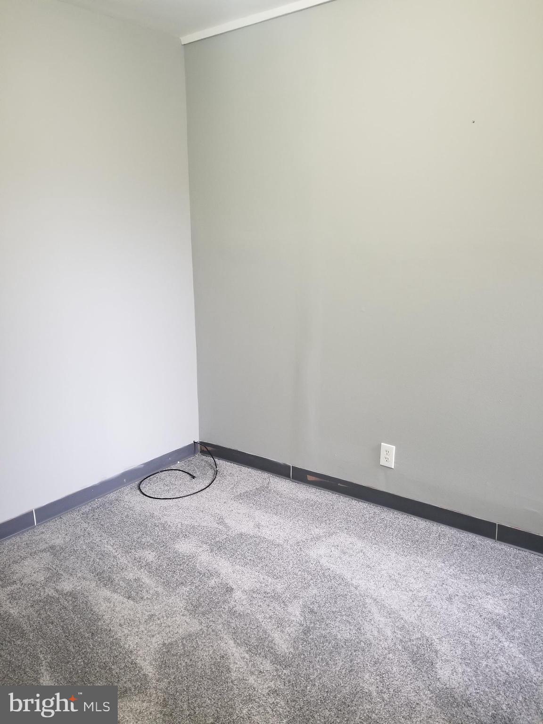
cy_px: 362
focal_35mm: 26
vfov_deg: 67.3
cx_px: 272
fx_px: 544
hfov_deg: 53.1
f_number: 1.7
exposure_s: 1/30
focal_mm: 4.3
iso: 250
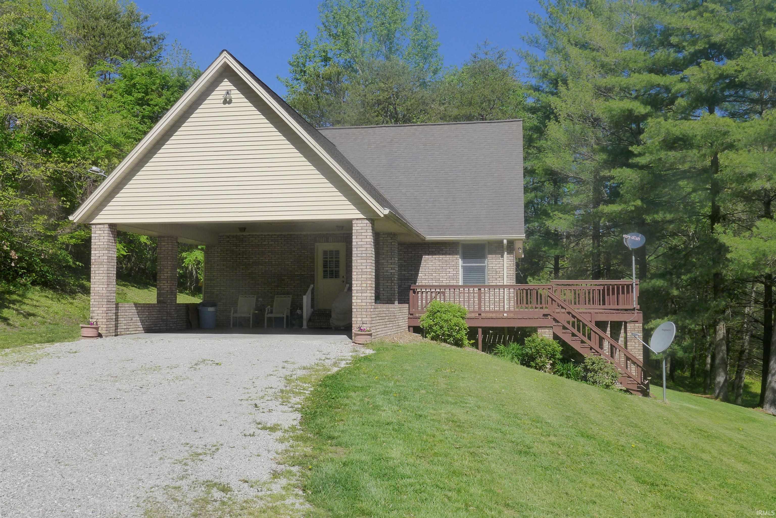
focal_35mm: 35
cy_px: 259
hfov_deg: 54.4
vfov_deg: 37.9
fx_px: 755
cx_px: 388
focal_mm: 6.9
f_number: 5.6
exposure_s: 1/640
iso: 160
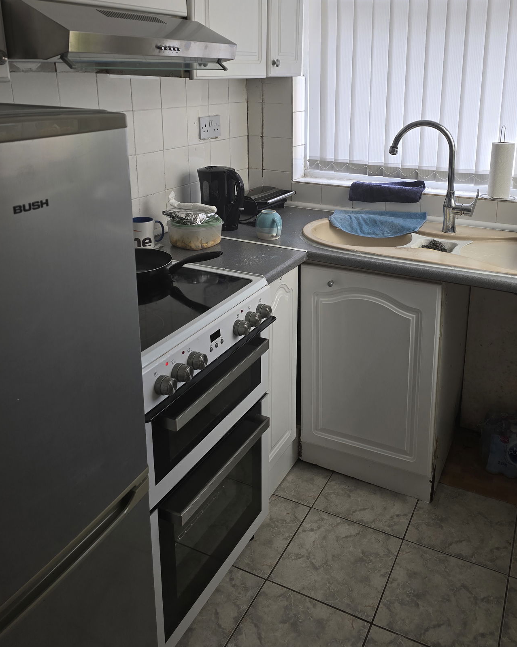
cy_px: 228
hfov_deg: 48.1
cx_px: 320
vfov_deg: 57.7
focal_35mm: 30
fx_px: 574
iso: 50
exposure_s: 1/180
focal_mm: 6.3
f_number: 1.7
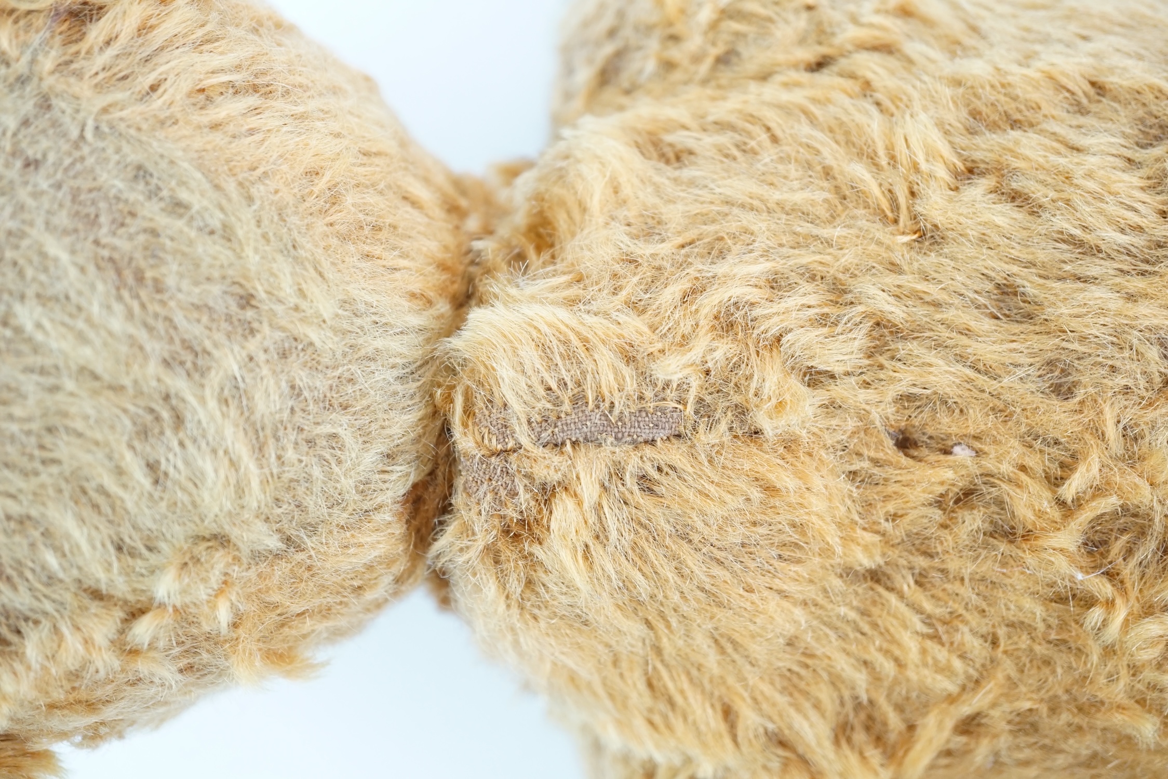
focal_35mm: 45
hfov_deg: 43.6
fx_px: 1460
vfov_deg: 29.9
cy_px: 390
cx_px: 584
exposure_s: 1/60
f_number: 3.5
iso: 1250
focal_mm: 30
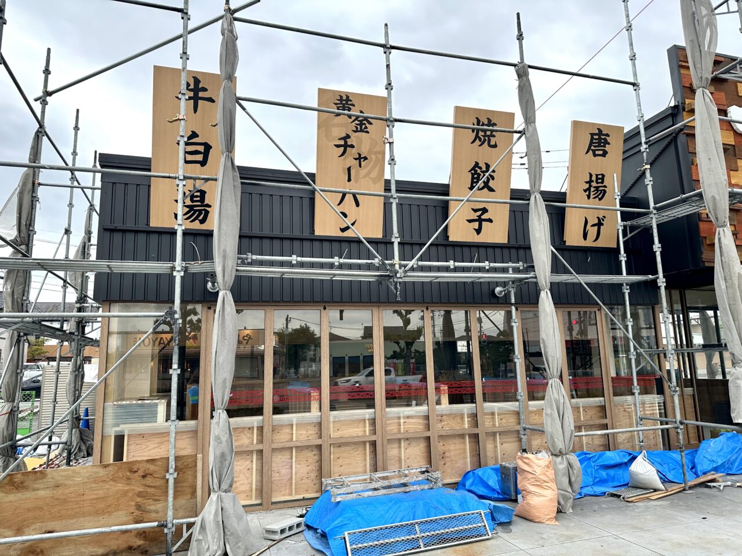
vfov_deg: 56.8
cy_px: 278
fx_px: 514
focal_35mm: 24
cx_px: 371
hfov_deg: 71.6
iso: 80
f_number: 1.78
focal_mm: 6.86
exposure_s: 1/121
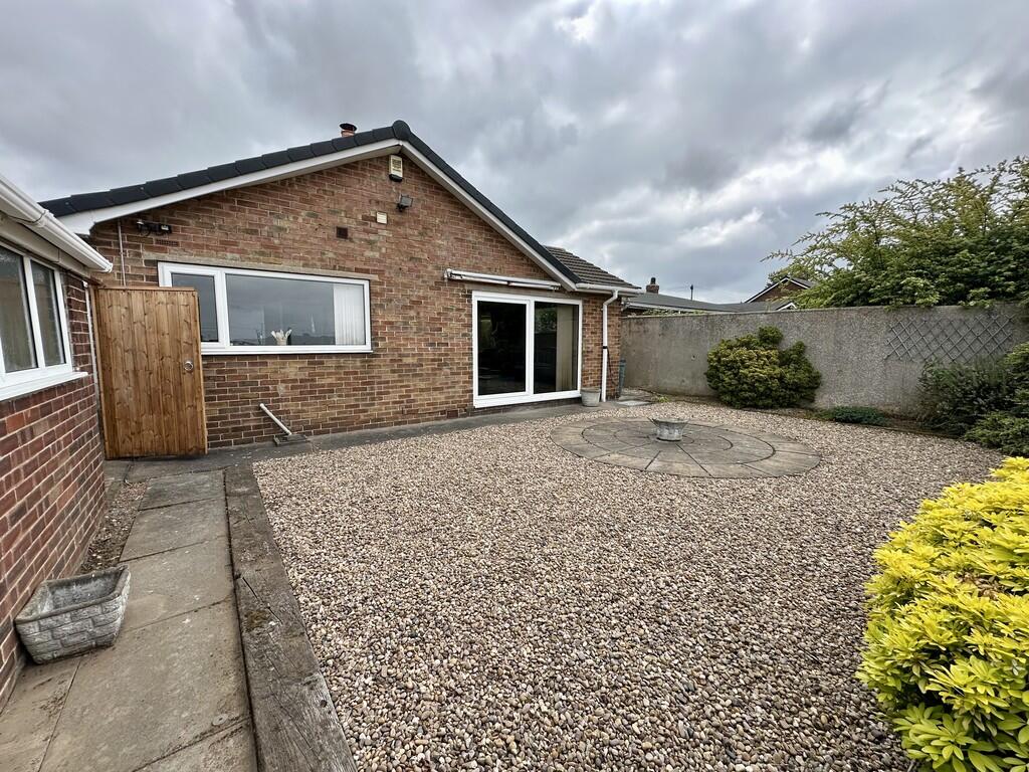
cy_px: 386
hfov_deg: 102.1
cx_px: 514
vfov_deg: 85.7
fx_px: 416
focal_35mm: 14
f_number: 2.2
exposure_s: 1/855
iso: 40
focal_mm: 2.22
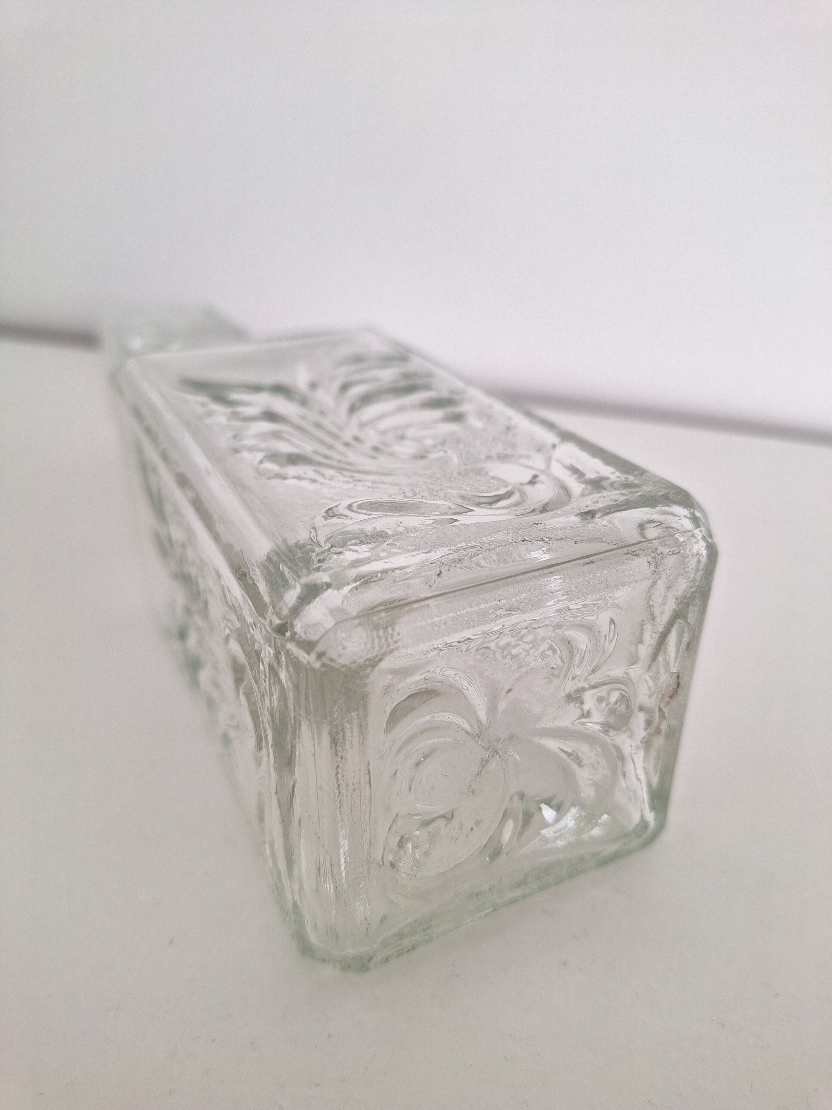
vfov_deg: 73.9
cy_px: 555
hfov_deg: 58.9
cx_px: 416
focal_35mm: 23
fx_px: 737
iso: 50
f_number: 1.8
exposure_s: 1/100
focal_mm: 5.54
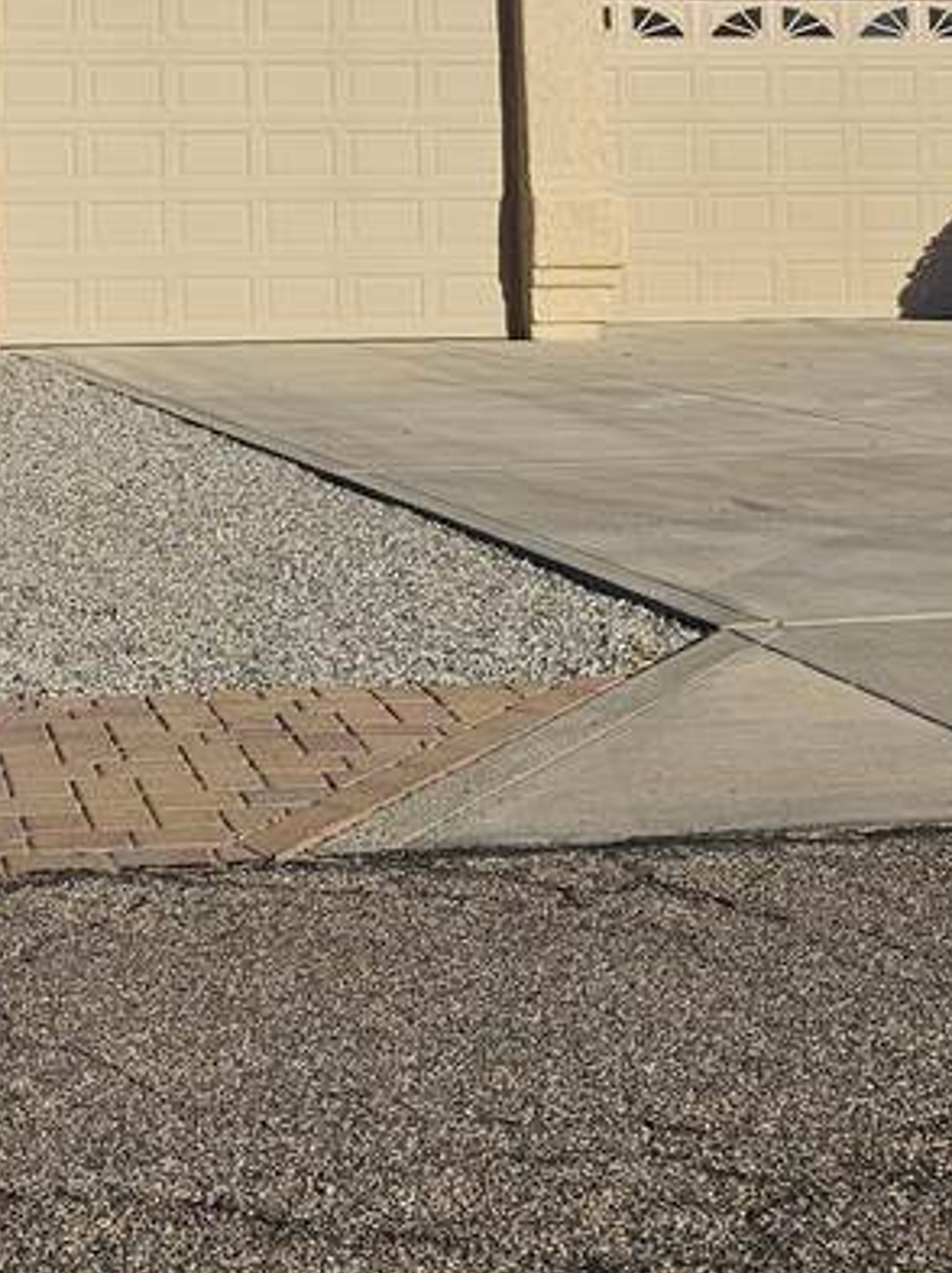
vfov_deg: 25.1
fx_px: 2755
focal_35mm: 75
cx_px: 10
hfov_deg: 19.1
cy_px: 97
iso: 12
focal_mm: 6.3
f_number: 1.7
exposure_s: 1/1794
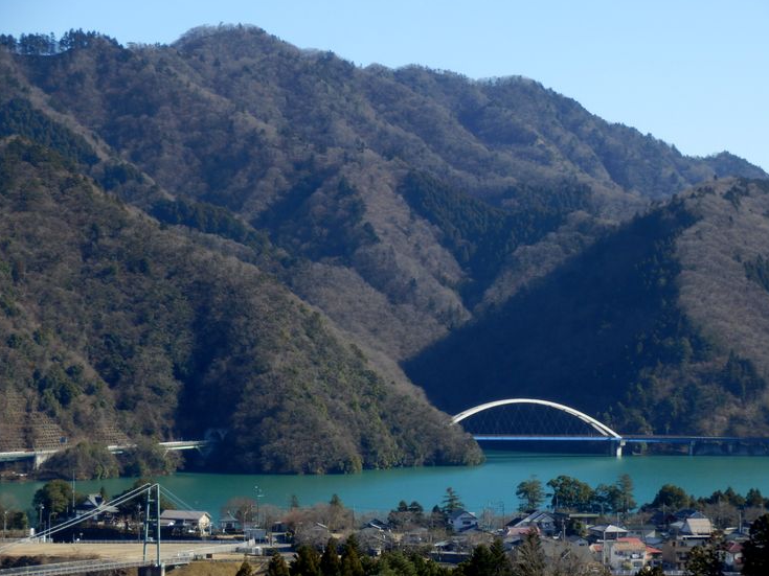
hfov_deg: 14.6
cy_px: 307
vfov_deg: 11.0
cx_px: 411
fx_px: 2999
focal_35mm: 135
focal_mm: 21.9
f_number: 5.7
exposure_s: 1/250
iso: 80
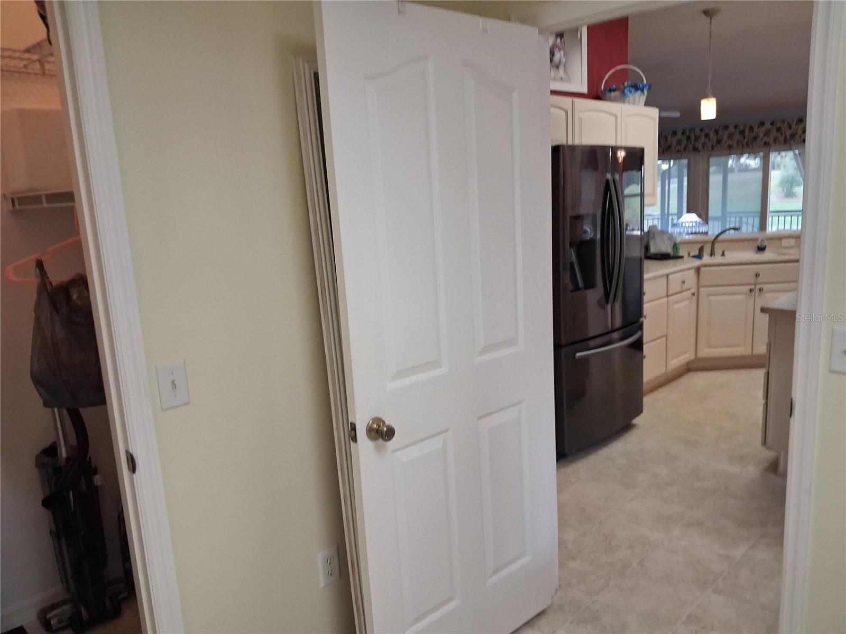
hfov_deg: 65.3
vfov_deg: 51.4
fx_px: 660
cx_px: 423
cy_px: 317
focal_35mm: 27
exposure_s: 1/100
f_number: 1.8
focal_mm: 4
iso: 320
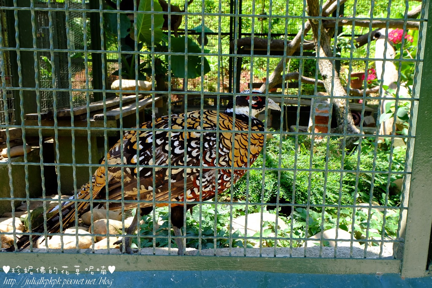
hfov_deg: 63.7
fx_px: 348
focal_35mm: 29
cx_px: 216
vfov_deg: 45.0
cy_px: 144
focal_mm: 19.2
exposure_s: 1/60
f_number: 10
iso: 320
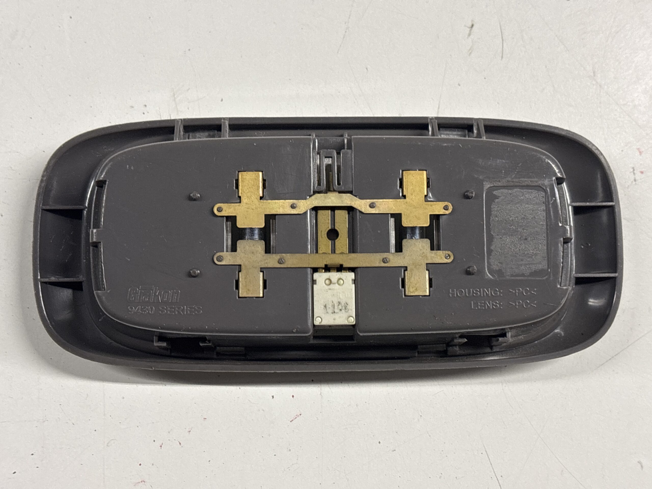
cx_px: 326
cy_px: 244
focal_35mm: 52
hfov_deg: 36.8
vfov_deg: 28.0
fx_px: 979
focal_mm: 5.96
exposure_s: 1/40
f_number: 1.6
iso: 160
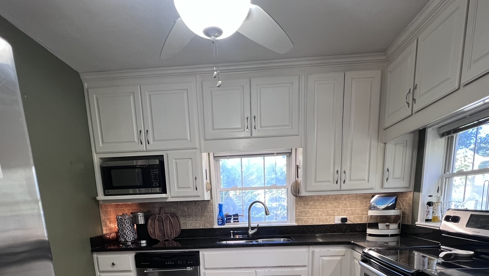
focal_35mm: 22
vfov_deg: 44.2
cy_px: 274
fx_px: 285
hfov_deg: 81.2
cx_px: 240
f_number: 1.8
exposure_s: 1/60
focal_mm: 1.57
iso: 160
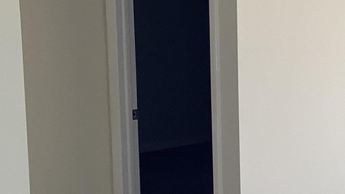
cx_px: 277
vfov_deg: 12.7
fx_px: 869
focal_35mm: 95
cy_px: 105
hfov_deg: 22.2
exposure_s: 1/100
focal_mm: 3.3
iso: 64
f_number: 2.4
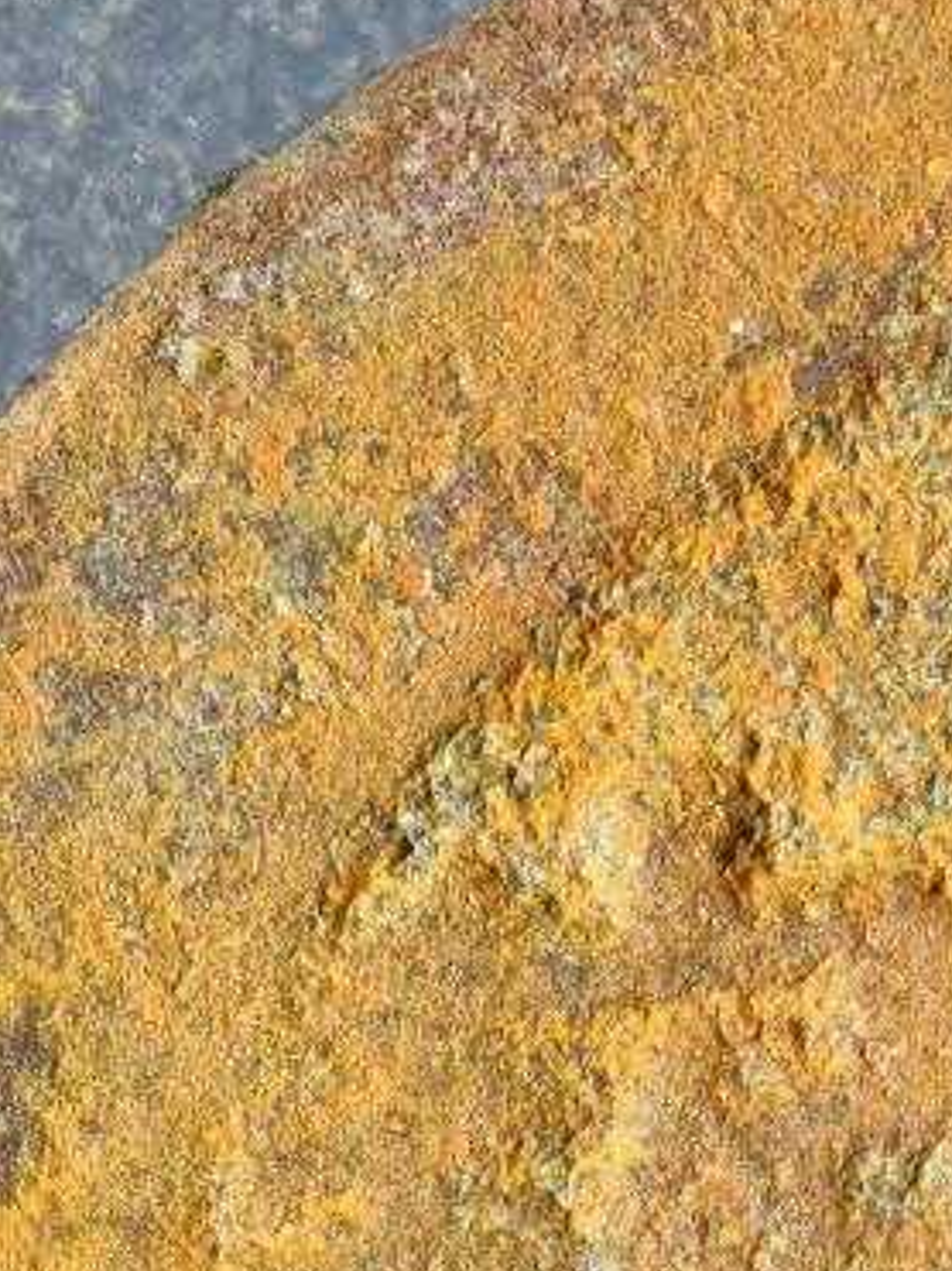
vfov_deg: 3.7
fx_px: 19593
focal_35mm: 534
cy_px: 1415
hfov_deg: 2.8
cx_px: 1377
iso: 200
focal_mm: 9
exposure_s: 1/100
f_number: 2
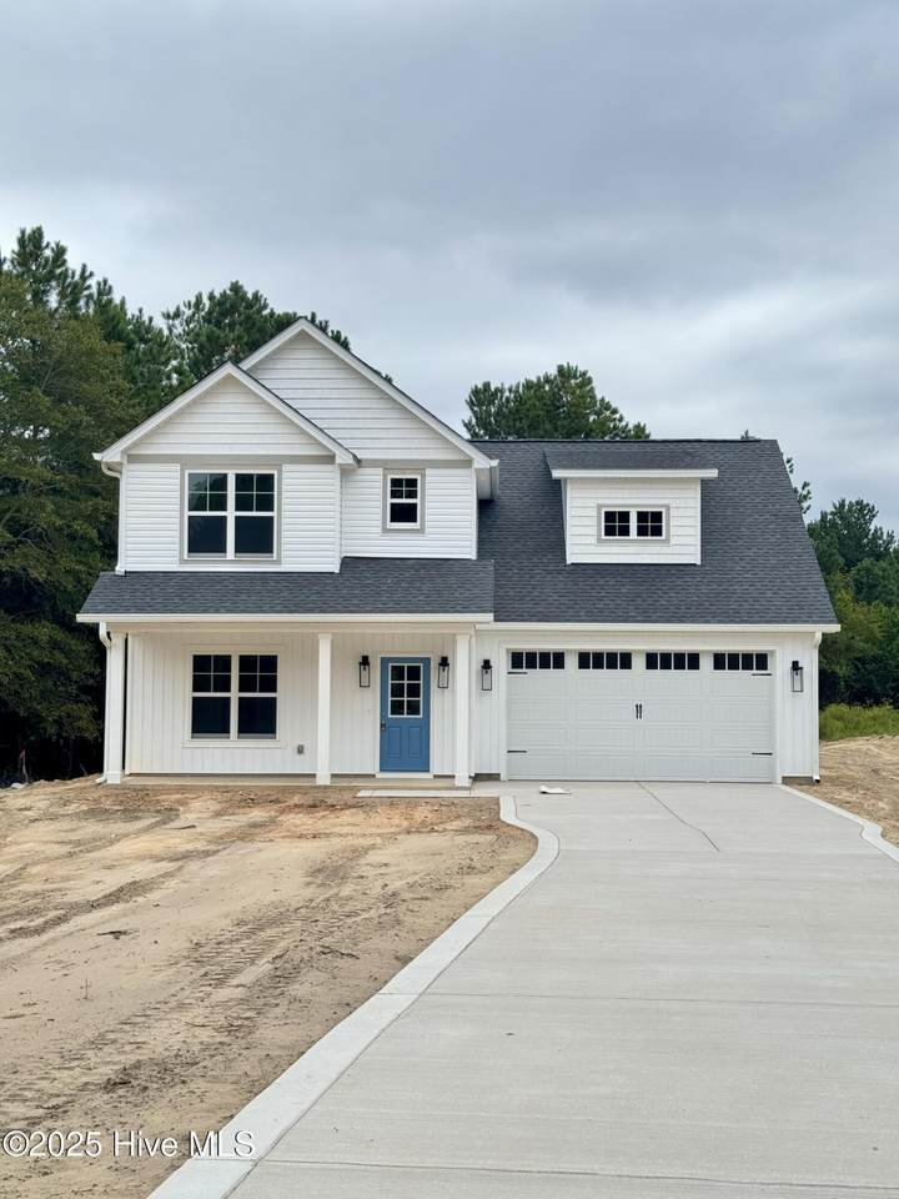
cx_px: 450
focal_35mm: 48
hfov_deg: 30.3
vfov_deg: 39.7
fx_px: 1662
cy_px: 600
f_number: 1.78
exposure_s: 1/1724
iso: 64
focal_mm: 6.76
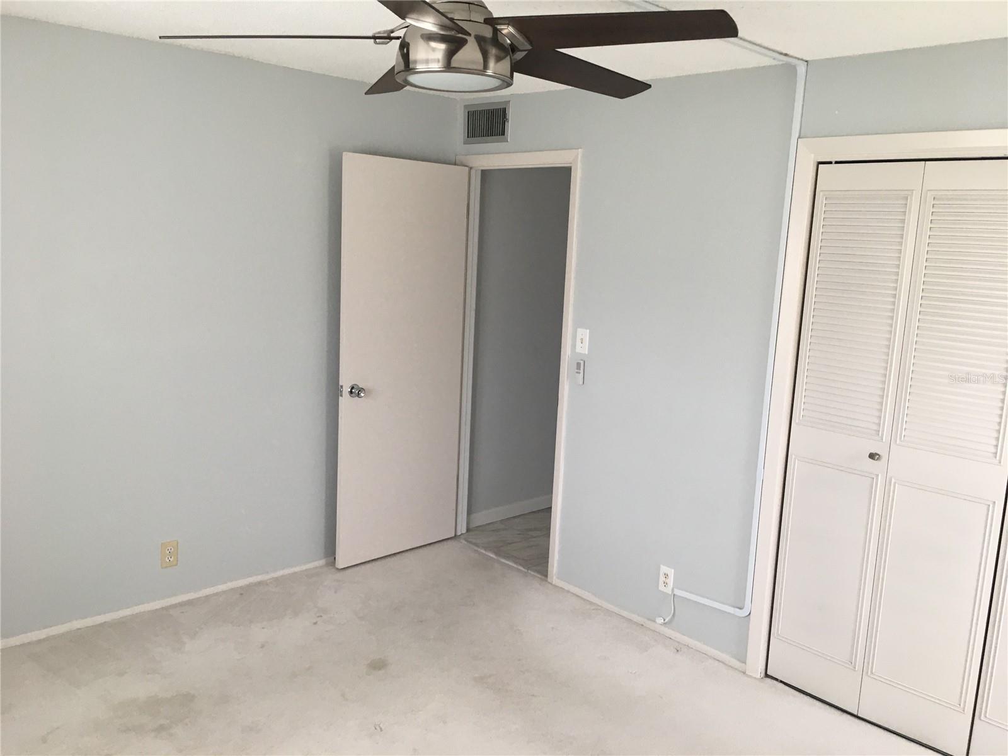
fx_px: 844
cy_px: 378
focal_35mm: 29
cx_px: 504
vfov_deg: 48.2
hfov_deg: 61.7
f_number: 2.2
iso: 32
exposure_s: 1/30
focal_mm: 4.15
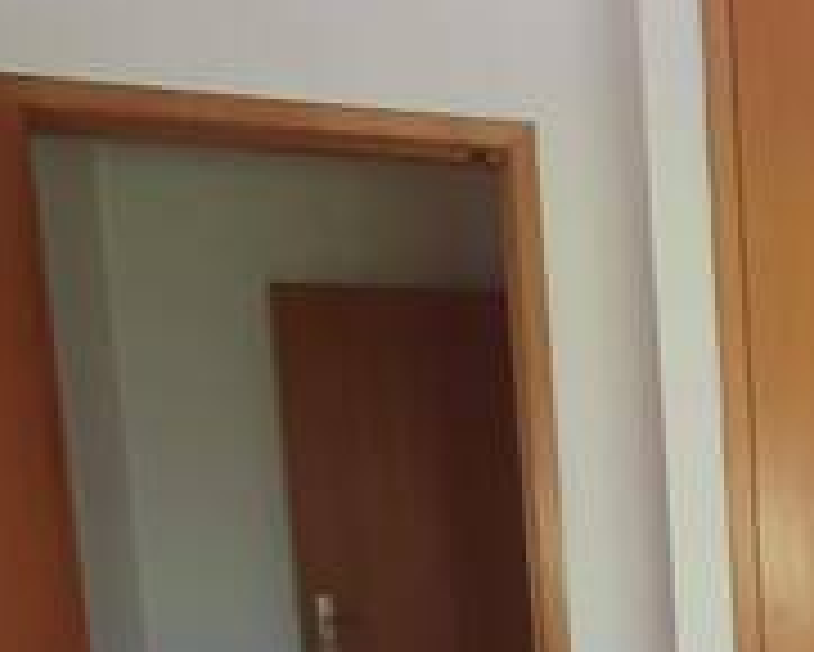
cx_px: 1097
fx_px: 1350
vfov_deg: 25.5
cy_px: 688
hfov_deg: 27.3
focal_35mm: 56
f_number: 2.2
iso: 400
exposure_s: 1/33
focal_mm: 1.8
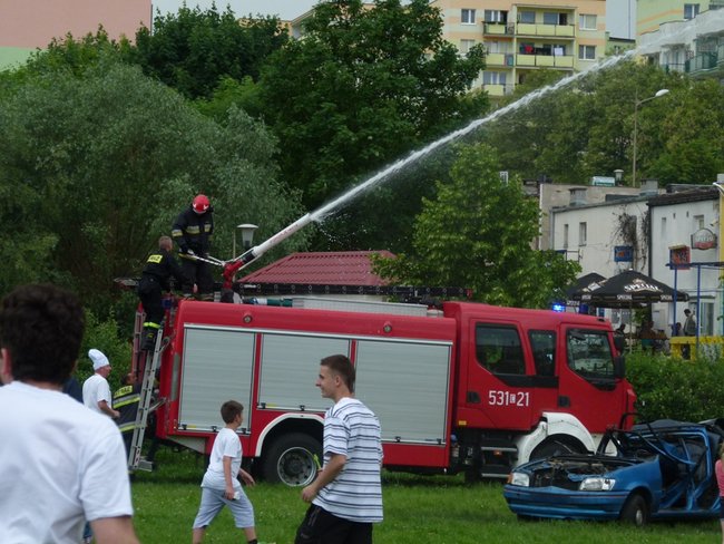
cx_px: 362
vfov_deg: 9.6
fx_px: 3222
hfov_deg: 12.8
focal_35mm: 154
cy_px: 272
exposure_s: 1/400
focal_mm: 27.8
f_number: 4
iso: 100
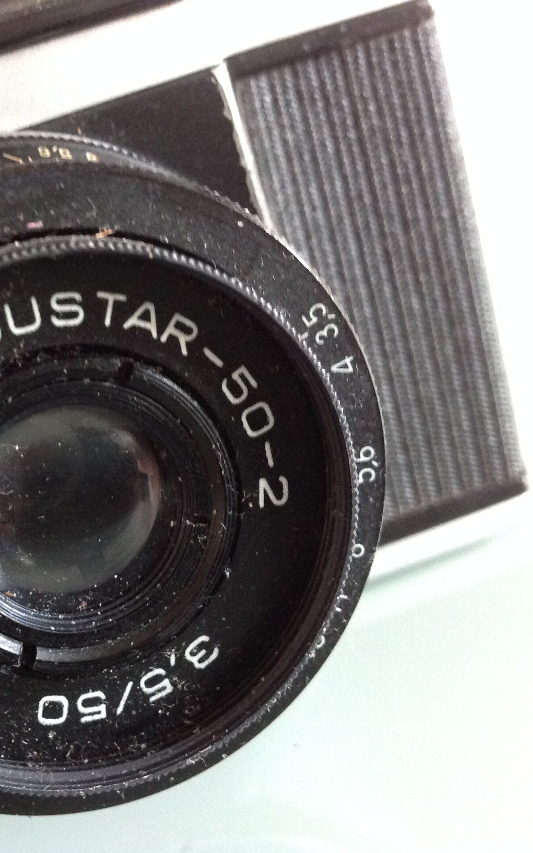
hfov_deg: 24.7
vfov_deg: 40.3
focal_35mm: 50
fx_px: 1162
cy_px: 428
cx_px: 9
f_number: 2.4
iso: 320
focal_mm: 4.28
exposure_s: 1/15
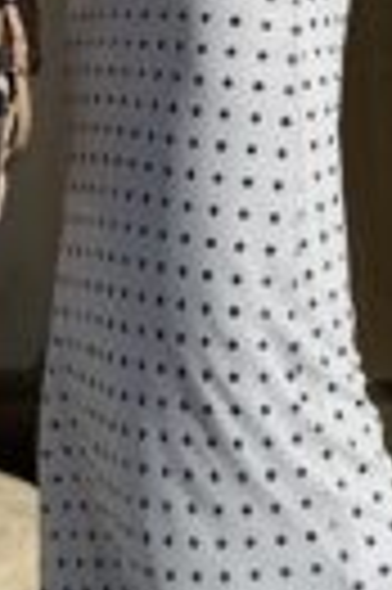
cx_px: 171
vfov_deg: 17.3
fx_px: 1900
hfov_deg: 11.8
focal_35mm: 116
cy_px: 9
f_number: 1.5
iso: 50
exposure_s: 1/11364
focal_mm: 5.7
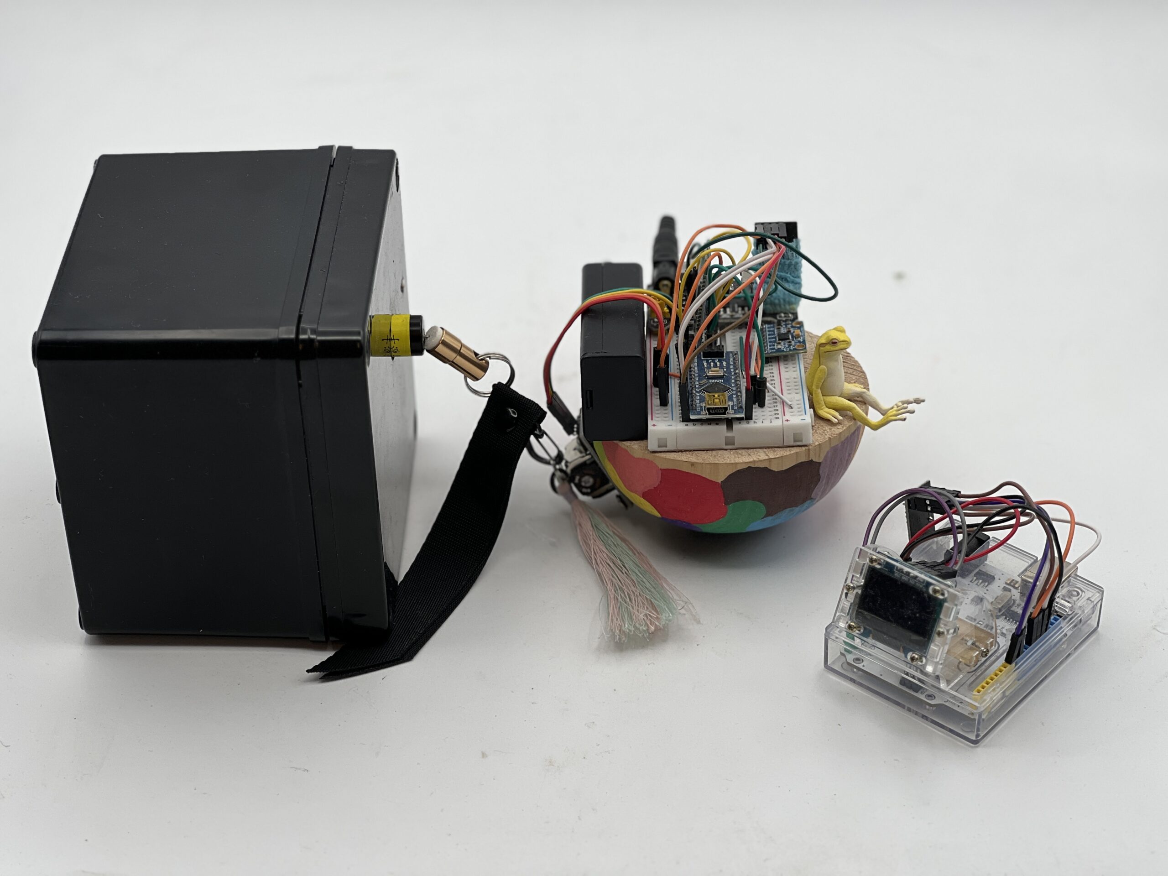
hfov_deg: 25.3
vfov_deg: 19.1
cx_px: 584
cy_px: 438
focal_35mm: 77
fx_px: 2598
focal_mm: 9
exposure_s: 1/121
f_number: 2.8
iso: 25
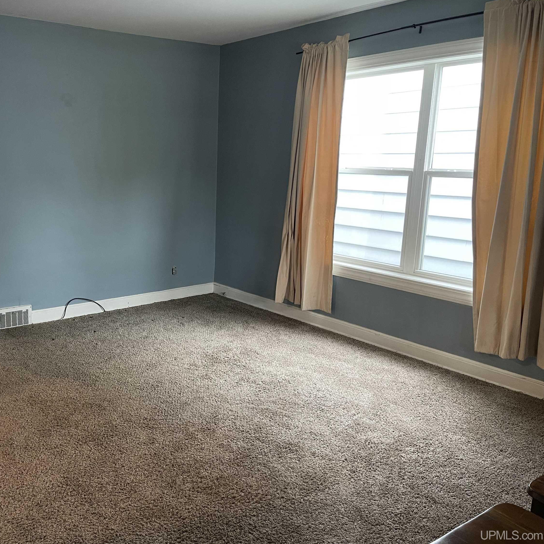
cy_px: 270
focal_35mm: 30
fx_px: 533
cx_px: 178
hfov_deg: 52.9
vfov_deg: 54.0
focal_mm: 5.1
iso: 250
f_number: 1.6
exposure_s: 1/60
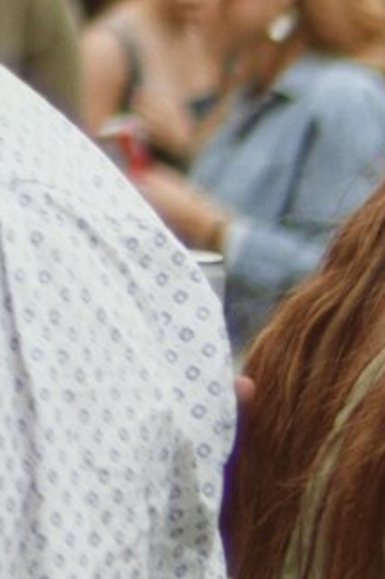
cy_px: -714
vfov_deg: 5.6
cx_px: -1022
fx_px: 5707
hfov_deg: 3.7
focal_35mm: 355
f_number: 1.4
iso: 320
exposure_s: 1/1000
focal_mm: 30
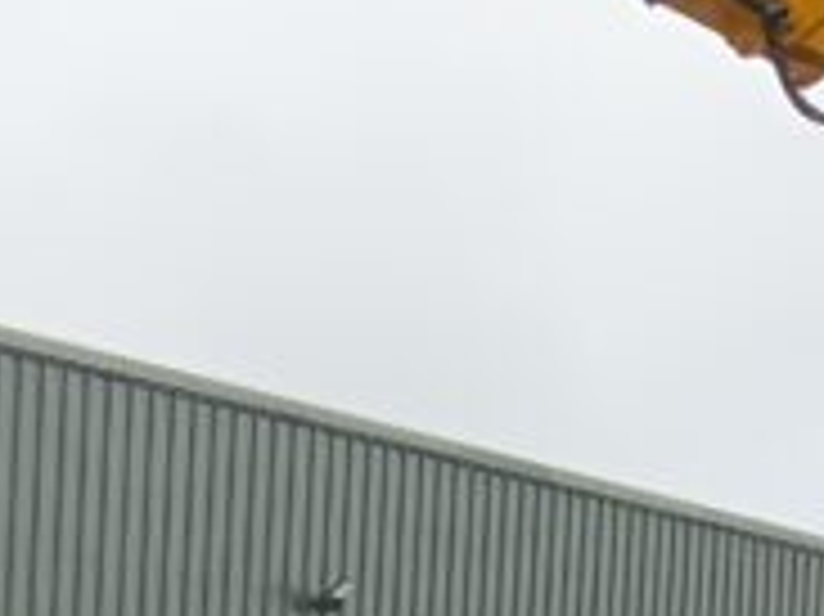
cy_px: 1470
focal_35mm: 162
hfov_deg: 10.8
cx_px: -977
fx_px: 3854
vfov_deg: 8.4
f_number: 1.8
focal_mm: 3
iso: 16
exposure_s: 1/307
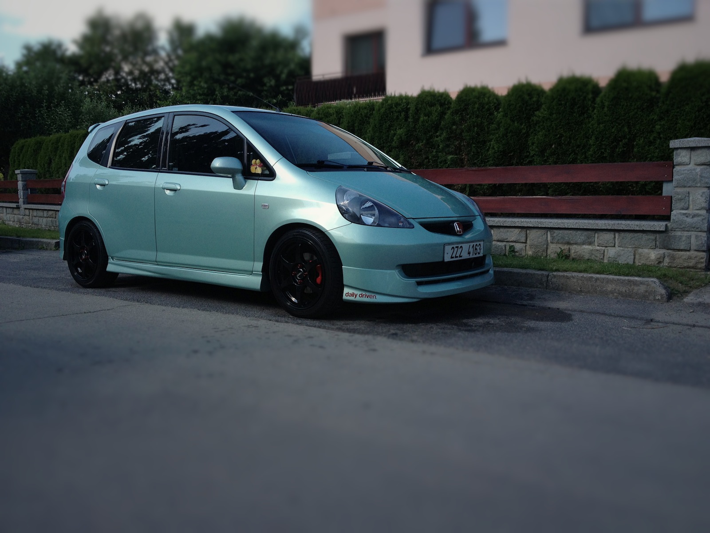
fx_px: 718
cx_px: 355
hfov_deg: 52.6
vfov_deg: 40.7
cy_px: 266
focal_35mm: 35
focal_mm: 4.28
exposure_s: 1/699
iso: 50
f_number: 2.4
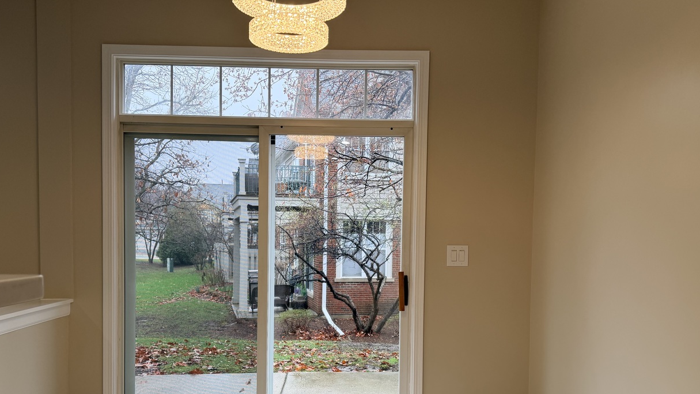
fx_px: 575
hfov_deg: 62.6
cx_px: 333
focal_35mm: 31
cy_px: 262
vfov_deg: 37.4
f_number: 1.78
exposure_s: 1/535
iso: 100
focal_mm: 6.76
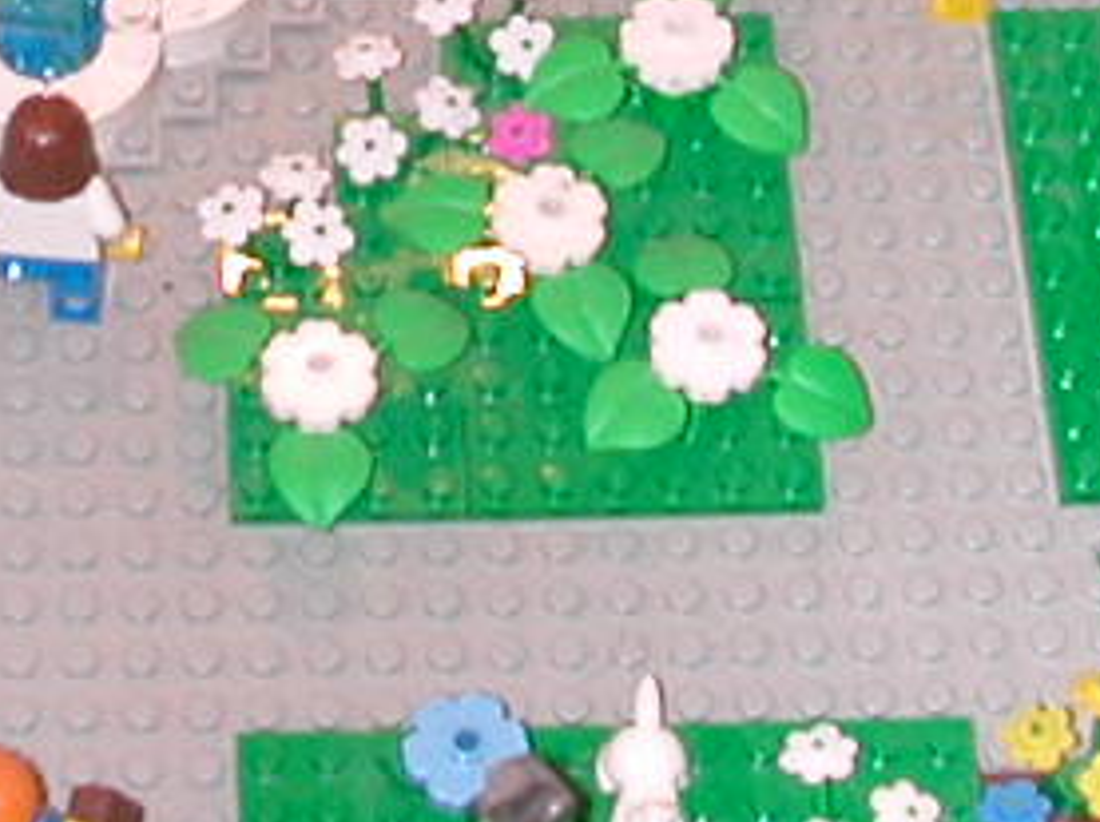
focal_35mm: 137
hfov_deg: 14.4
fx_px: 4348
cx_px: 270
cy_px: -147
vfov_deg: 10.6
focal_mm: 5.6
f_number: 2.7
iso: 100
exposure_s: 1/59.9
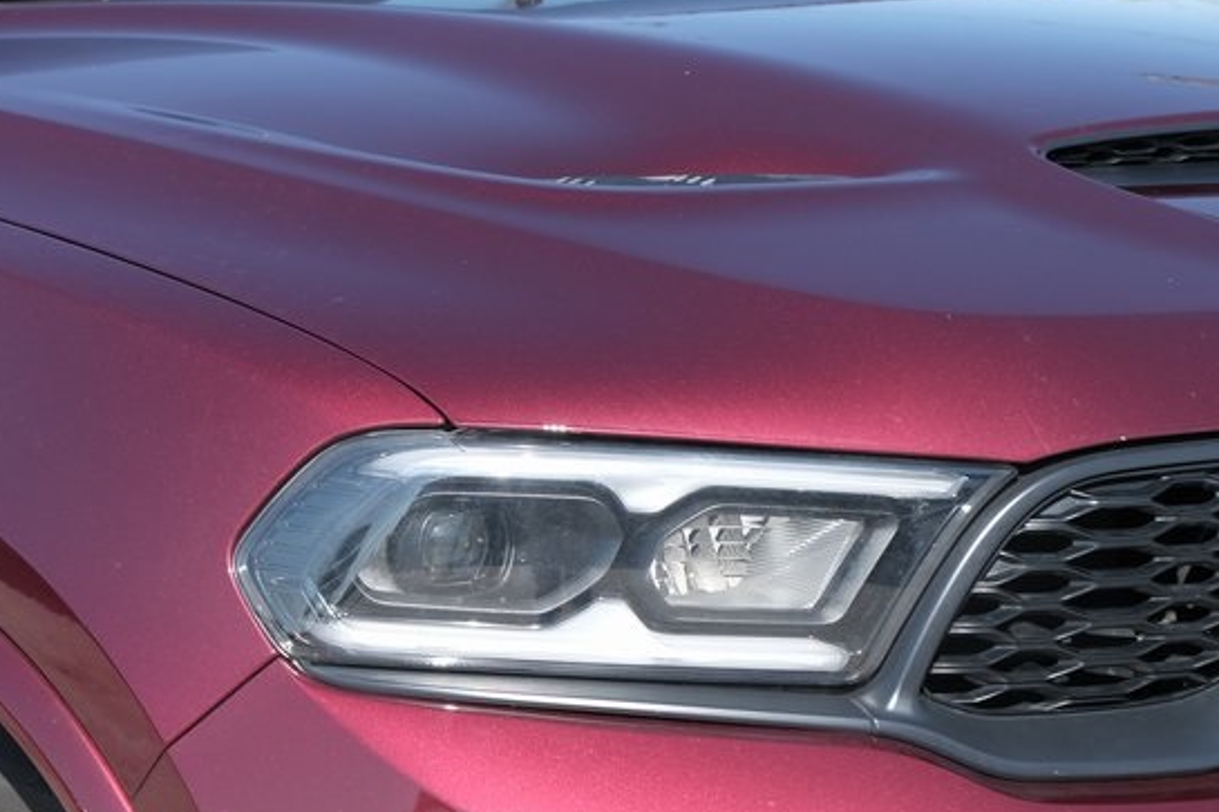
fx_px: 5280
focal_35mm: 156
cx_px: 593
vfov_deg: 8.8
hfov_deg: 13.2
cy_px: 589
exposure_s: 1/640
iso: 200
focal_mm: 55
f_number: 4.5
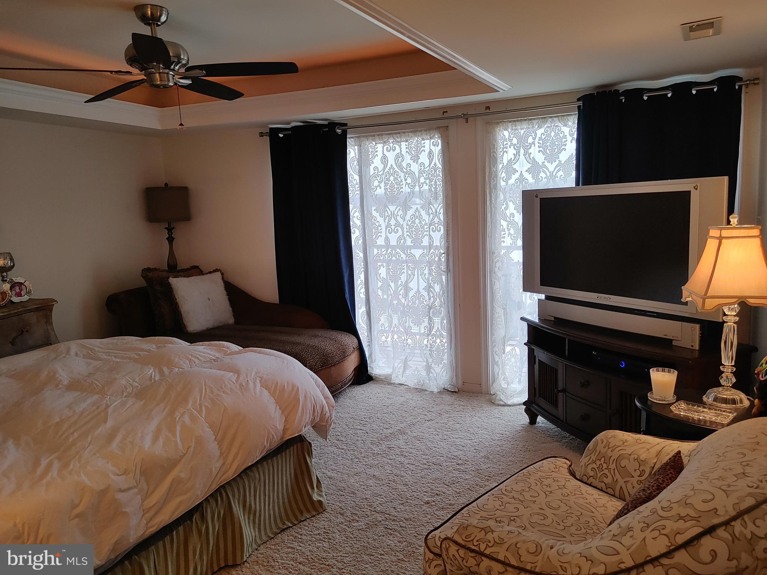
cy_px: 288
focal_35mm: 26
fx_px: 576
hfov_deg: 67.3
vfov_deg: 53.1
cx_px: 384
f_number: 1.8
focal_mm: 4.81
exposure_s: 1/120
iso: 150
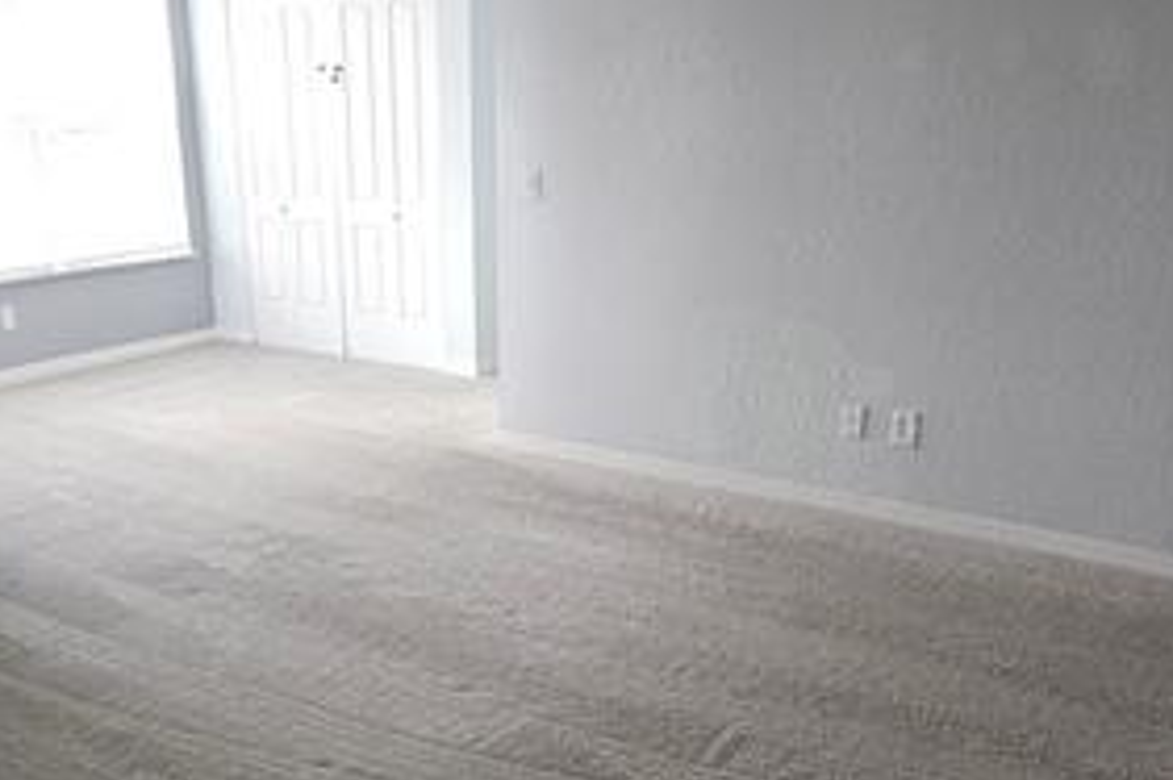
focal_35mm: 37
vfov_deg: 35.0
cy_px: 596
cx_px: 493
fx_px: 1205
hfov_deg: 51.7
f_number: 2.2
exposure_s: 1/60
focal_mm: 1.7
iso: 100
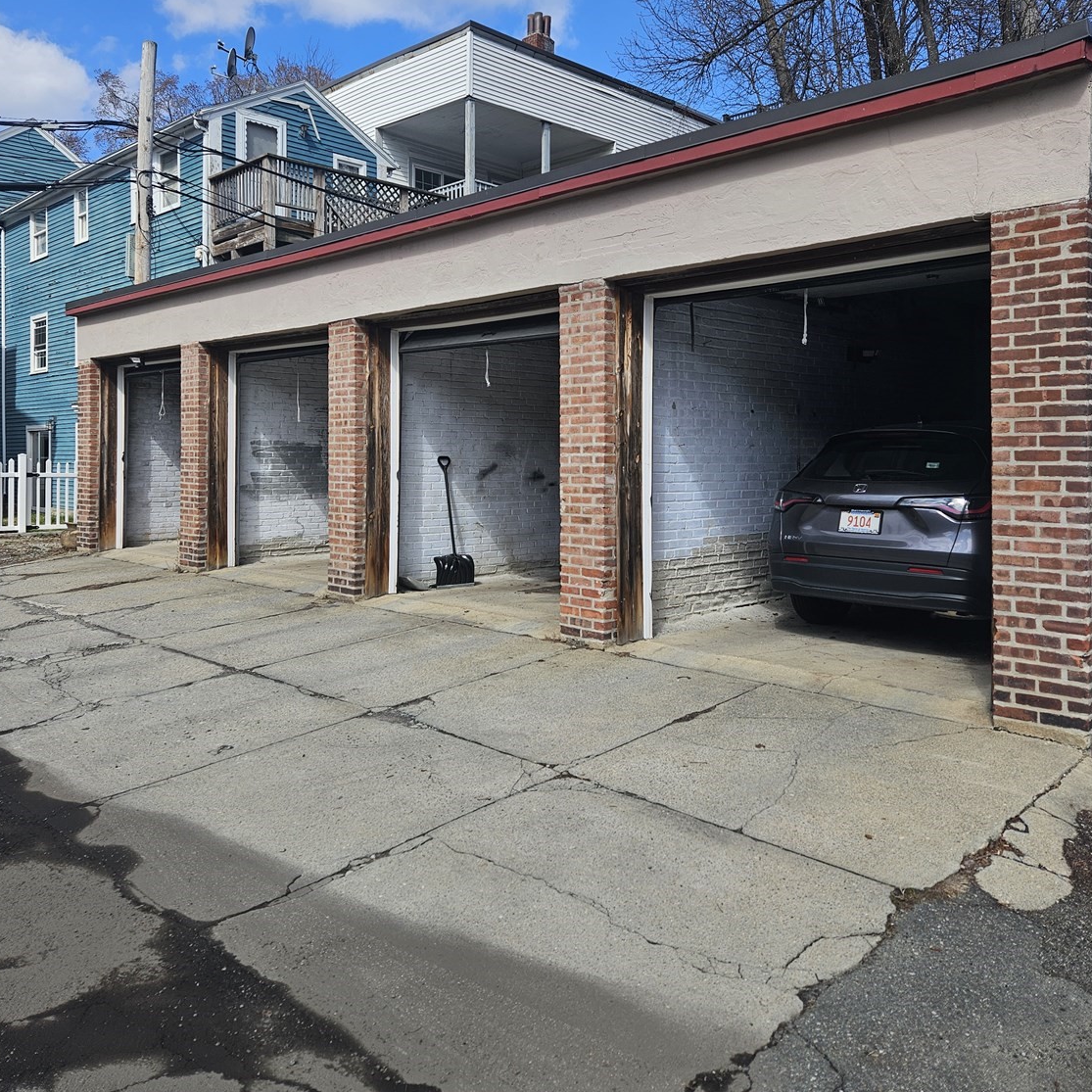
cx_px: 538
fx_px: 999
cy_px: 451
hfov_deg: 57.3
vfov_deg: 57.0
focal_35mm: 28
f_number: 1.8
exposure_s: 1/1723
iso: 25
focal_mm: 5.4
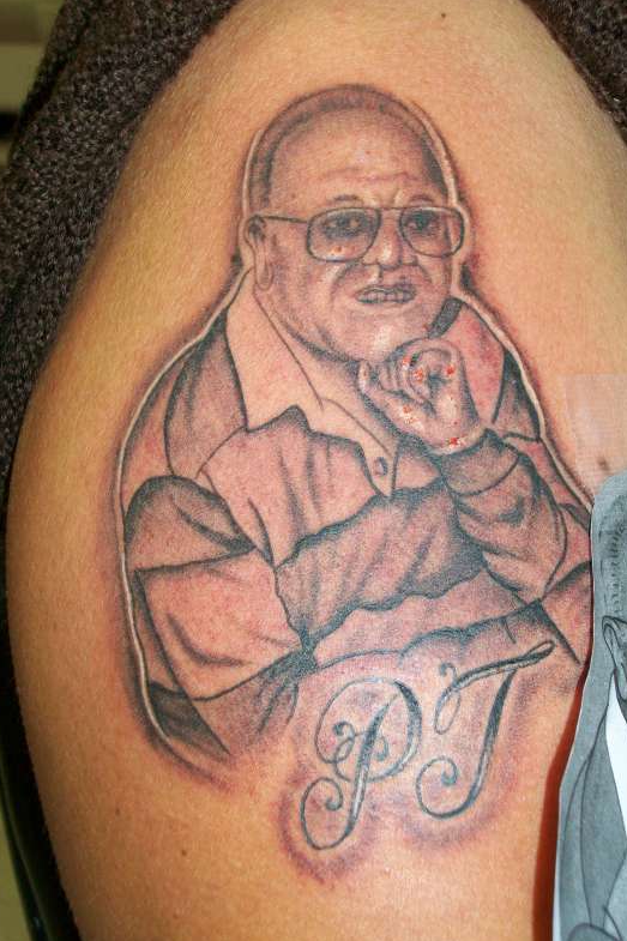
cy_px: 476
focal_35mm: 53
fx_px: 1385
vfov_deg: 37.5
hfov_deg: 25.5
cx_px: 340
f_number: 3.6
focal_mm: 8.8
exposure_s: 1/80
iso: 120
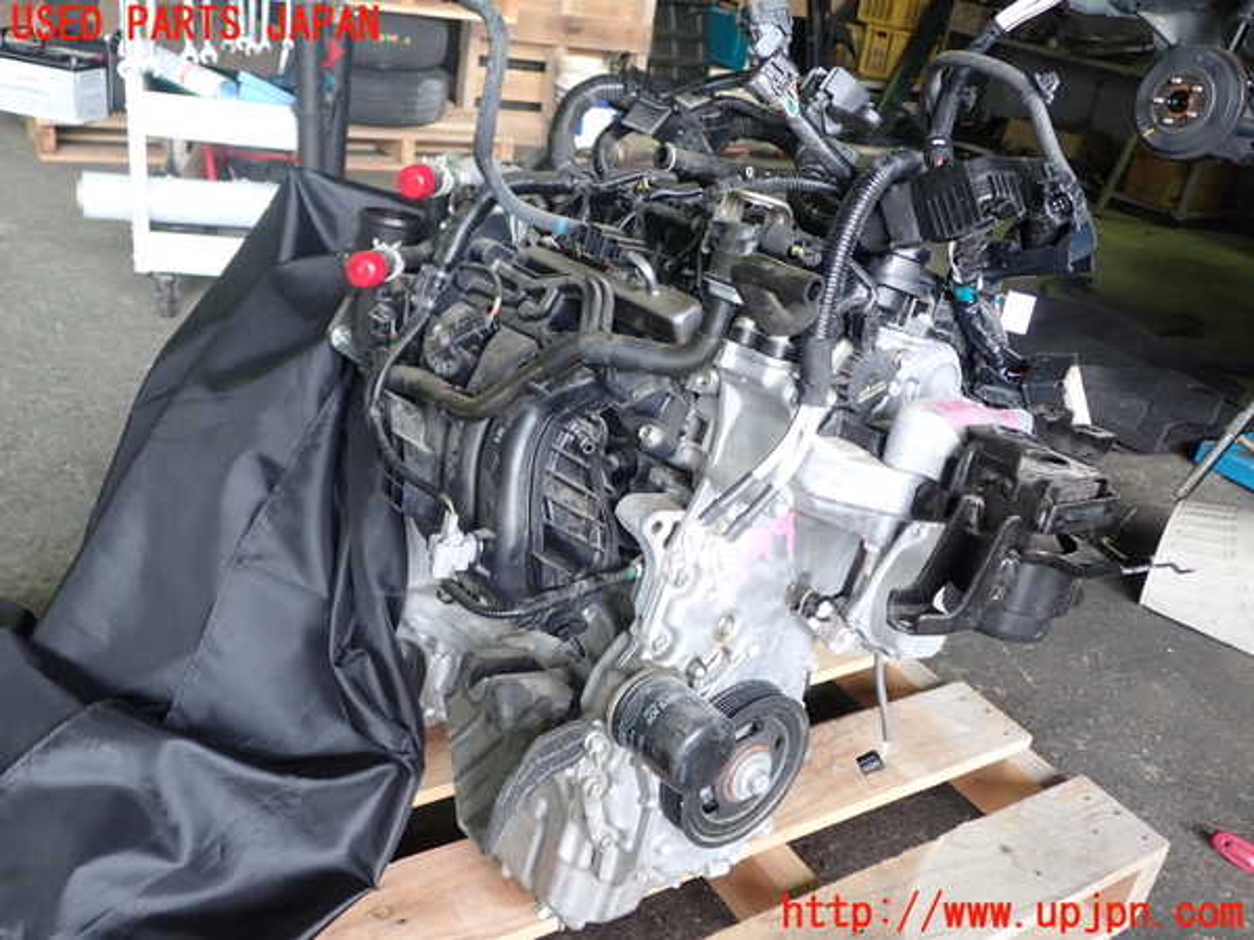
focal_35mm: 30
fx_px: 1087
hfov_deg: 60.0
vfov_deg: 46.8
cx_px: 627
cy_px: 470
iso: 200
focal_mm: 5.4
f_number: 2.3
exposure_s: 1/30
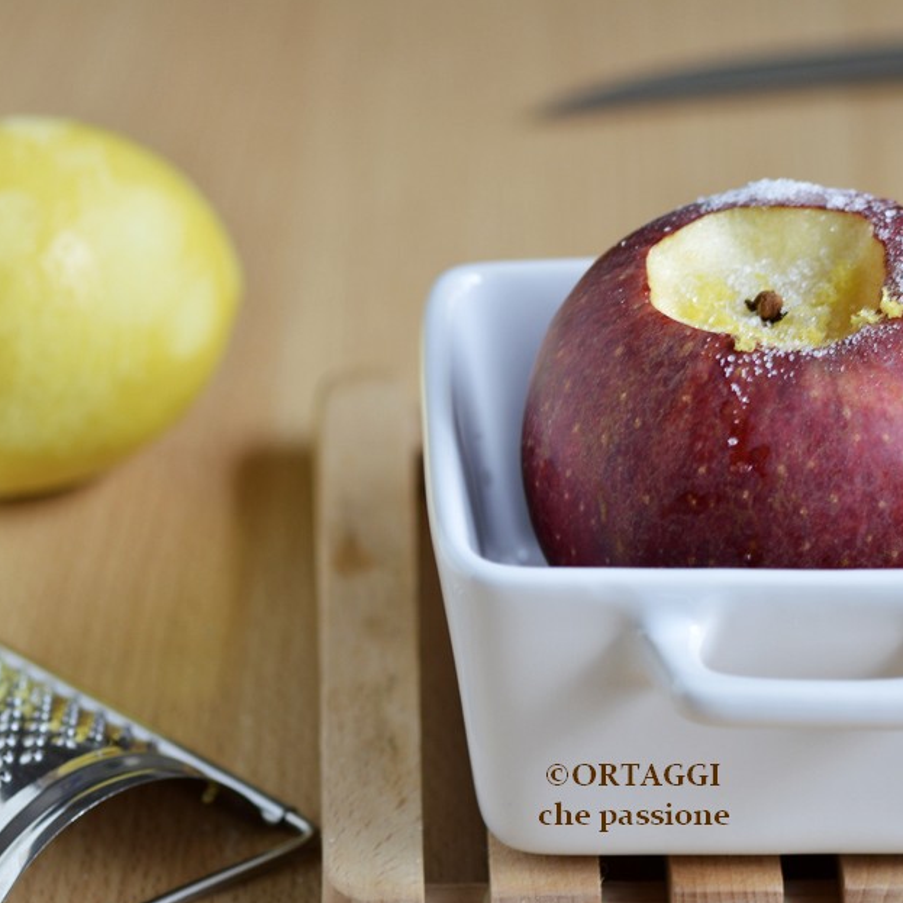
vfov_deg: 8.0
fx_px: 6484
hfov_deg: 8.0
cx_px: 662
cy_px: 485
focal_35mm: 220
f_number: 5.6
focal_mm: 105
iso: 100
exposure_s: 1/10
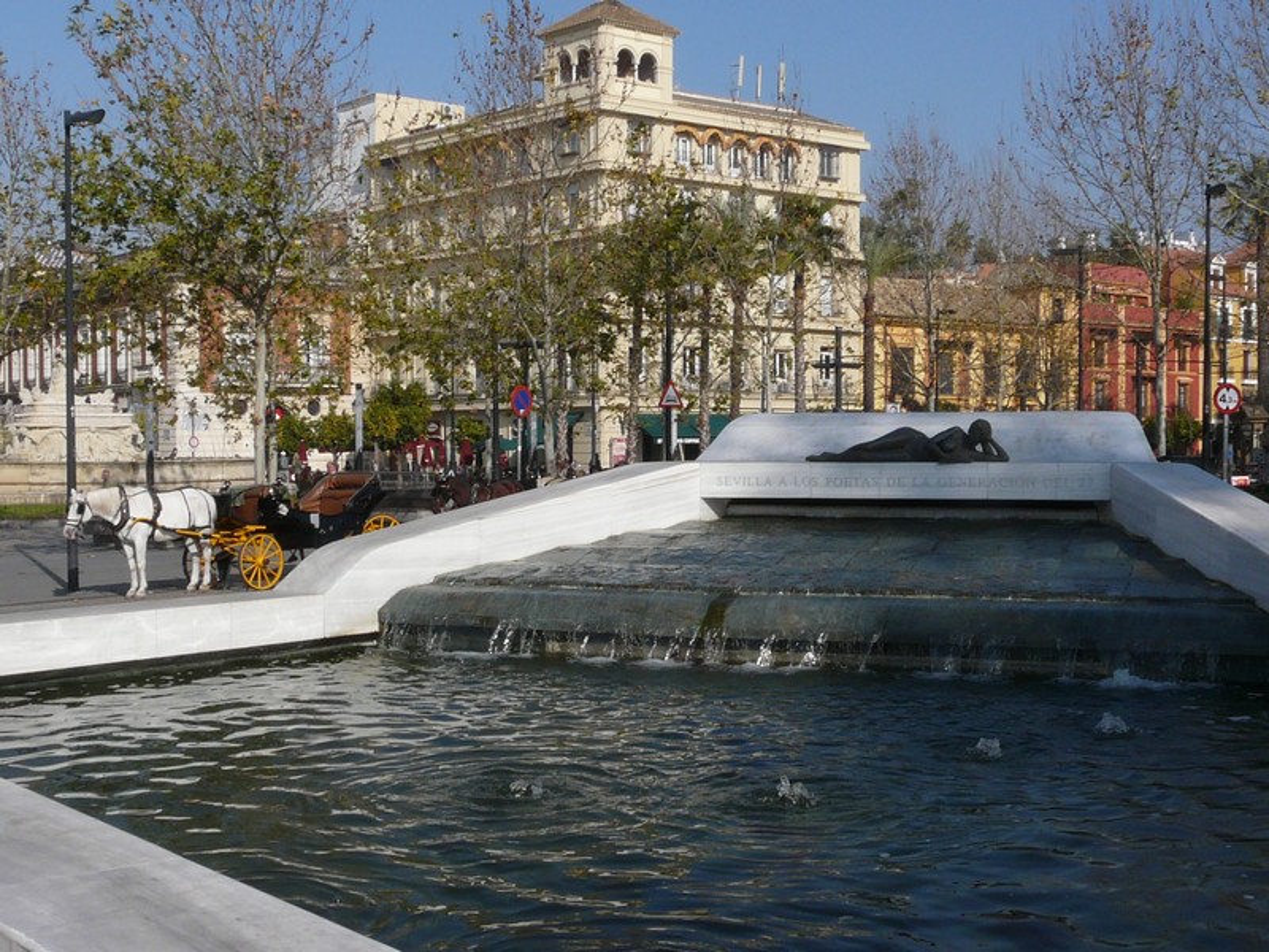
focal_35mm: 45
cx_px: 634
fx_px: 1650
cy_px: 476
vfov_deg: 32.2
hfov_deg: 42.1
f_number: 7.1
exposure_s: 1/500
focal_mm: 4.6
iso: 100
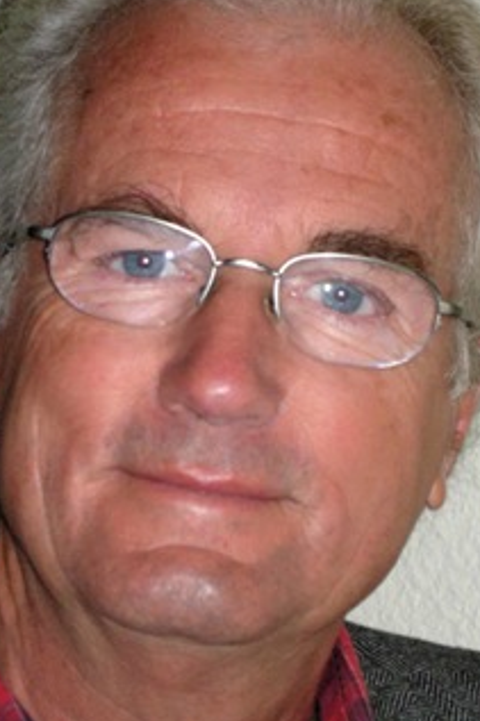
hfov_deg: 7.1
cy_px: 303
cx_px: 213
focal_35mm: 192
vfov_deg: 10.7
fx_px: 3844
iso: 200
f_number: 5.1
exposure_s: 1/362
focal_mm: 24.5
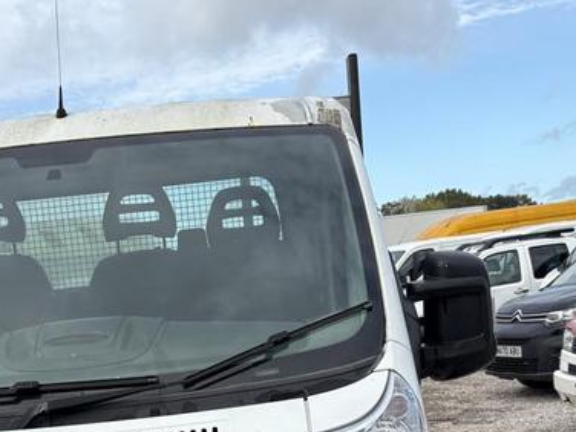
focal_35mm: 62
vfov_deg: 22.2
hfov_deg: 31.0
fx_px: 1032
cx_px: 193
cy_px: 489
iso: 50
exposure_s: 1/2075
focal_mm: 5.96
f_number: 1.6
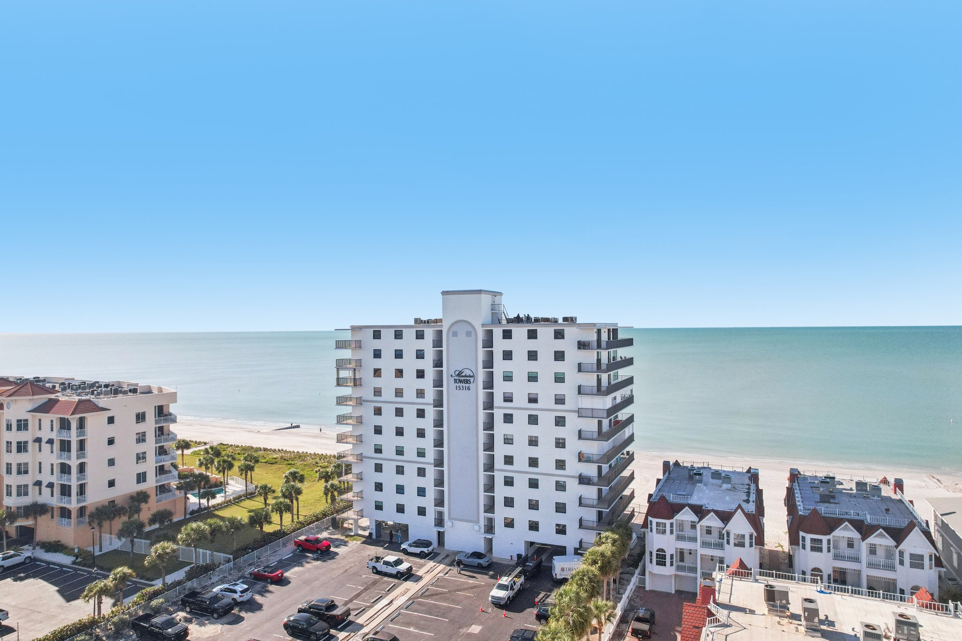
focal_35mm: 22
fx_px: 588
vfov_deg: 57.2
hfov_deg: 78.6
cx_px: 481
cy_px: 320
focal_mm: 8.4
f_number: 2.8
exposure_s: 1/1250
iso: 400
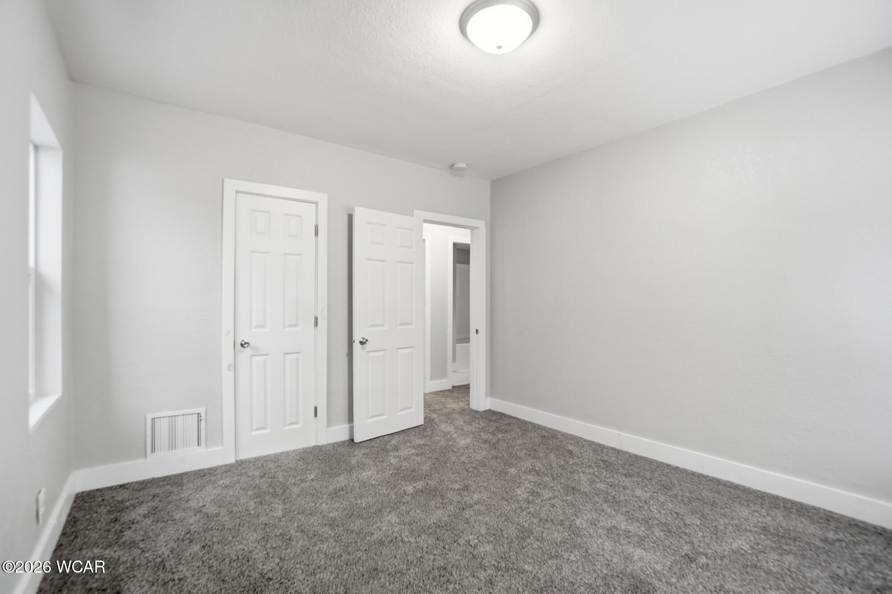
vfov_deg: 77.3
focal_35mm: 15
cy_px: 297
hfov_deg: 100.4
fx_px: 372
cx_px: 446
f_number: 5.6
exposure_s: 1/250
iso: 125
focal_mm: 10
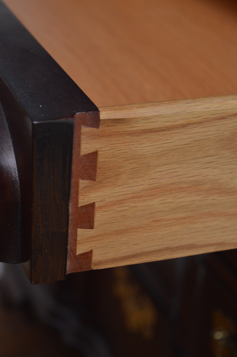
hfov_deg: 16.5
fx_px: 816
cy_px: 178
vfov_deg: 24.6
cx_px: 118
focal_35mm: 82
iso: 800
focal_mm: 55
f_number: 5.6
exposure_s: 1/50
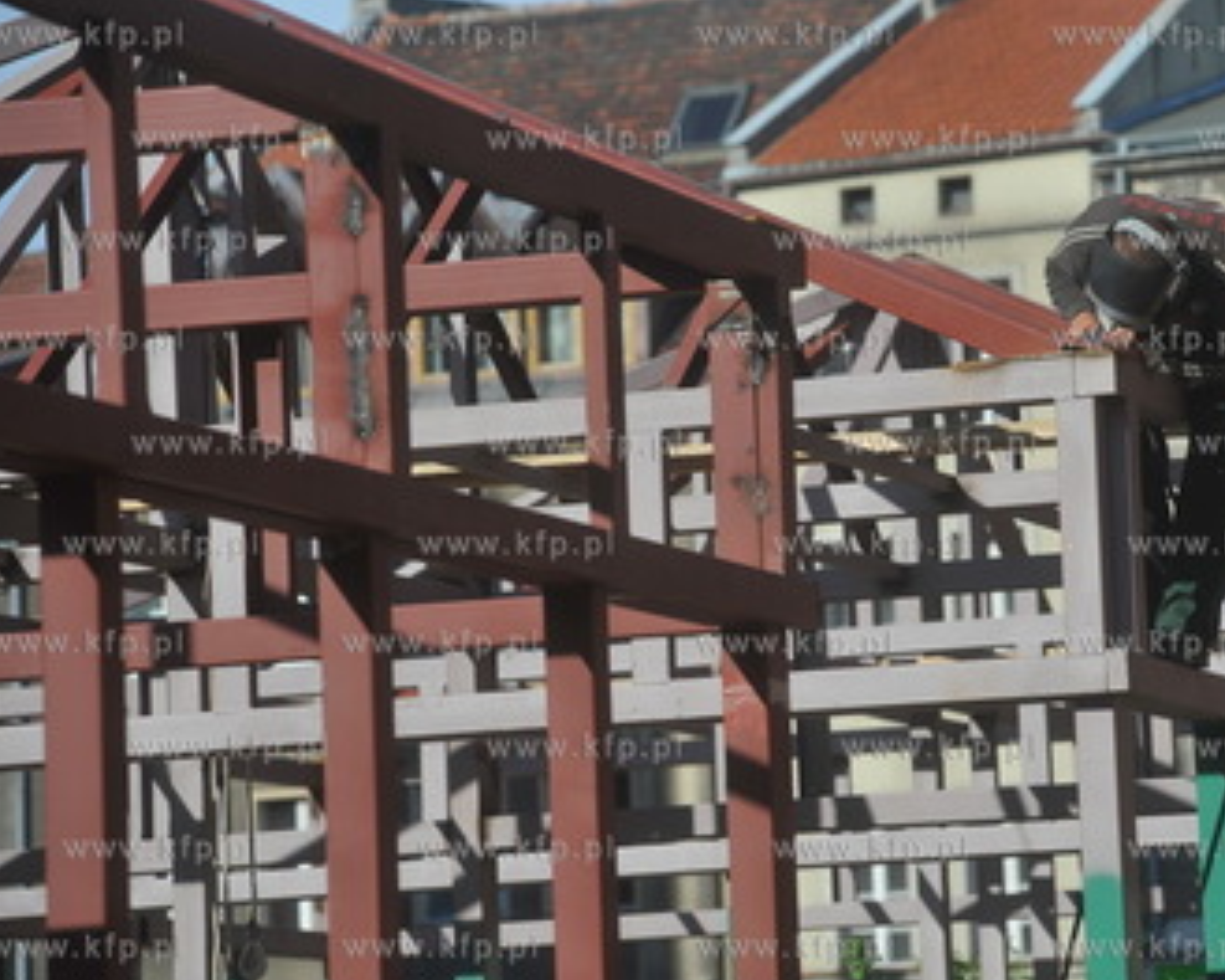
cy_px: 492
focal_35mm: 194
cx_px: 715
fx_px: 7031
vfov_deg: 8.0
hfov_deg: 10.0
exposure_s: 1/2000
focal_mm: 170
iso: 400
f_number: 6.3
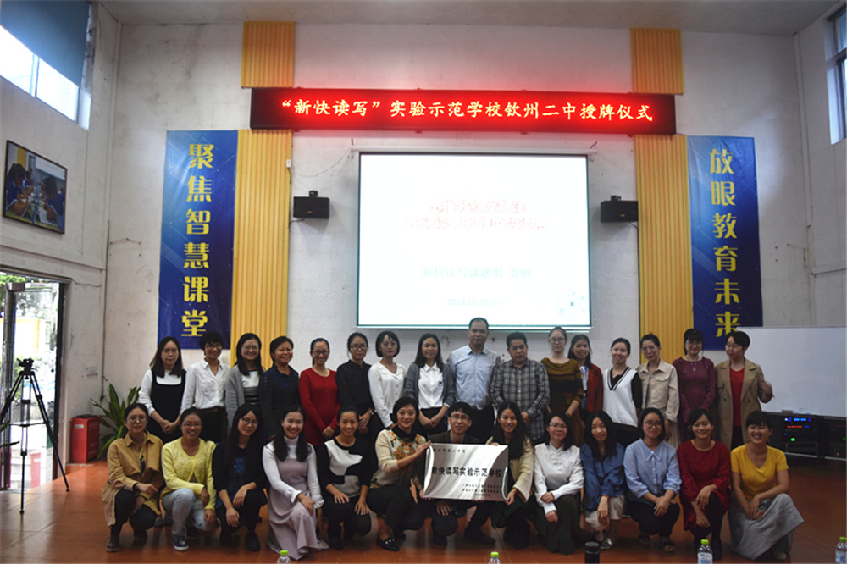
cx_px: 424
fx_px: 635
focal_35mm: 27
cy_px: 282
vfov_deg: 47.9
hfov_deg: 67.4
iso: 450
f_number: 4
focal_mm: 18
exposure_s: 1/60
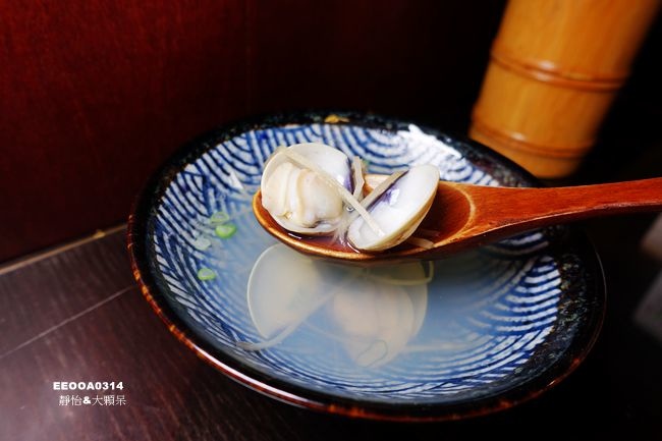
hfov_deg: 73.8
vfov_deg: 53.1
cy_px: 220
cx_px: 331
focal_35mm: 24
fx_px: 441
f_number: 2.8
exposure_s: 1/80
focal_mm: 8.8
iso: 125
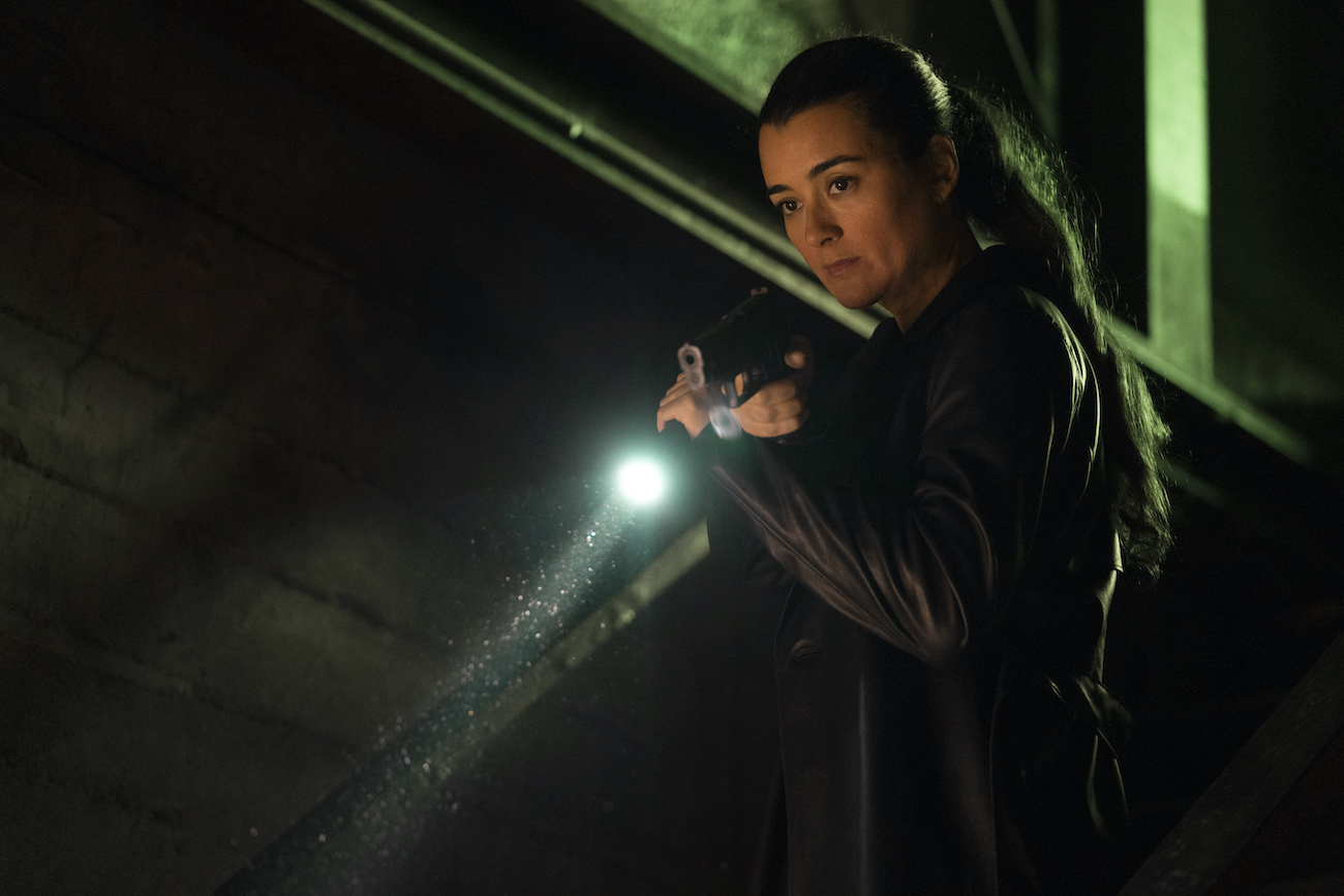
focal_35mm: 123
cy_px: 448
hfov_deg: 16.7
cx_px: 672
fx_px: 4592
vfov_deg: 11.1
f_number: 2.8
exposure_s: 1/50
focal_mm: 123
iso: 6400
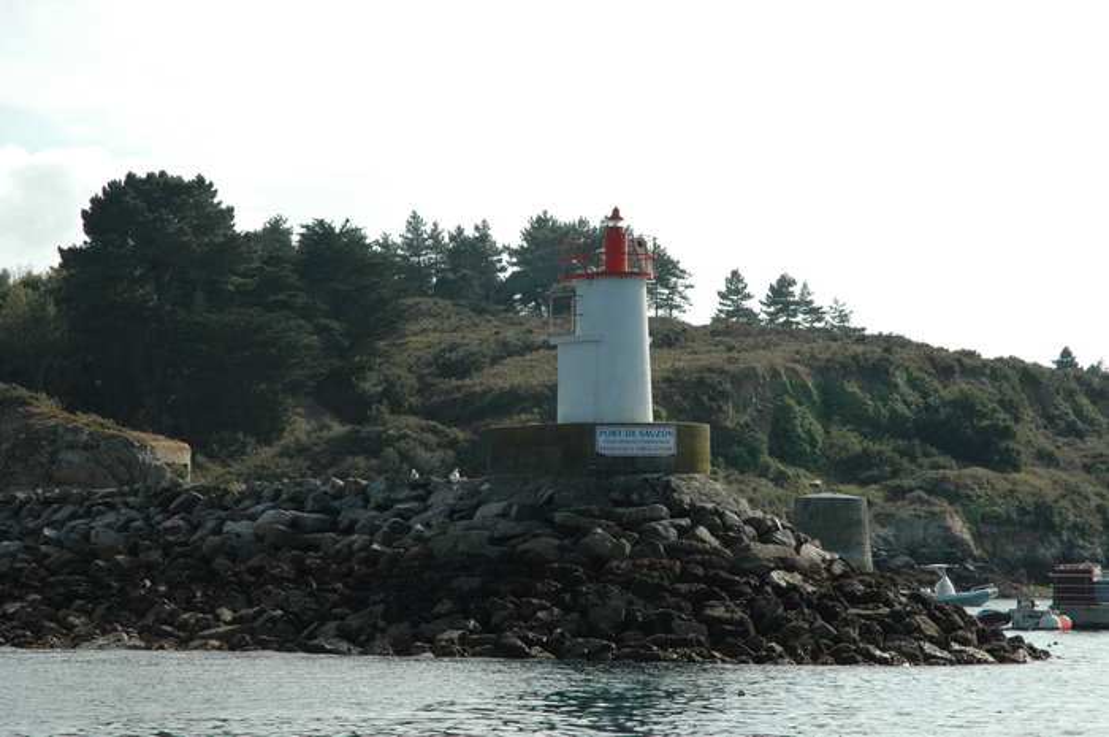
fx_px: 3231
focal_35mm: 105
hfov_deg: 19.5
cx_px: 554
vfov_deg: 13.0
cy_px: 368
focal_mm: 70
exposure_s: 1/500
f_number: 11
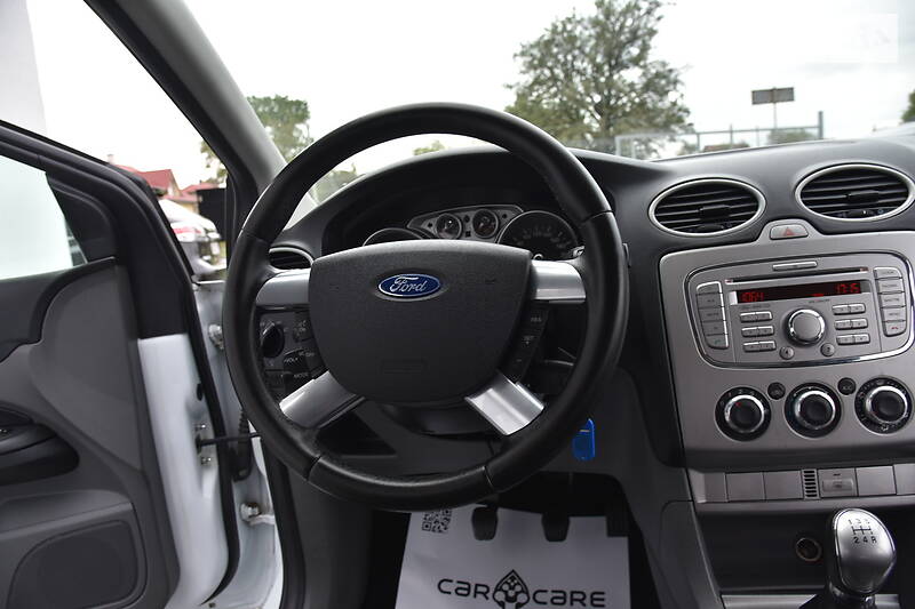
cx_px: 458
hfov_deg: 73.8
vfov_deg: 53.1
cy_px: 304
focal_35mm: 24
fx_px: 610
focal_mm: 24
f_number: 7.1
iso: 400
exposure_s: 1/200
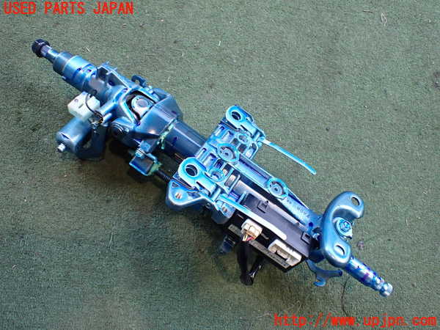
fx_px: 381
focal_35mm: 30
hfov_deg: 60.0
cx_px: 220
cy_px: 165
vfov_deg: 46.8
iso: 320
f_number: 2.3
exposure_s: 1/125
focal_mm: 5.4
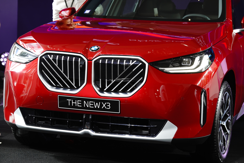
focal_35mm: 109
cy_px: 82
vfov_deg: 12.6
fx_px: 739
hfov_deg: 18.8
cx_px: 122
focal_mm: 109
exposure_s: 1/80
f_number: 5
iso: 500
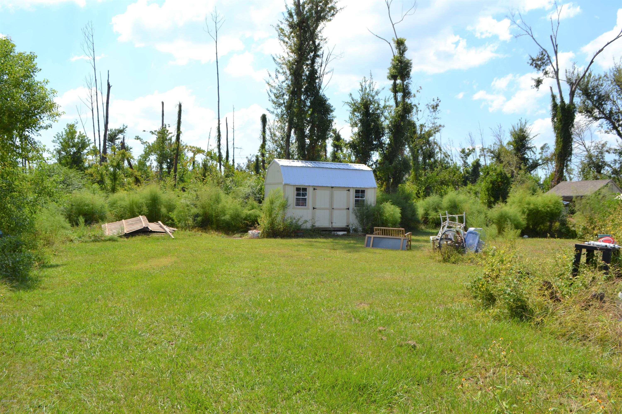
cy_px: 207
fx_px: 466
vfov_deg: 47.9
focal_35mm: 27
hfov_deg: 67.4
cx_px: 311
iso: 100
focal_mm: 18
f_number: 8
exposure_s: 1/250
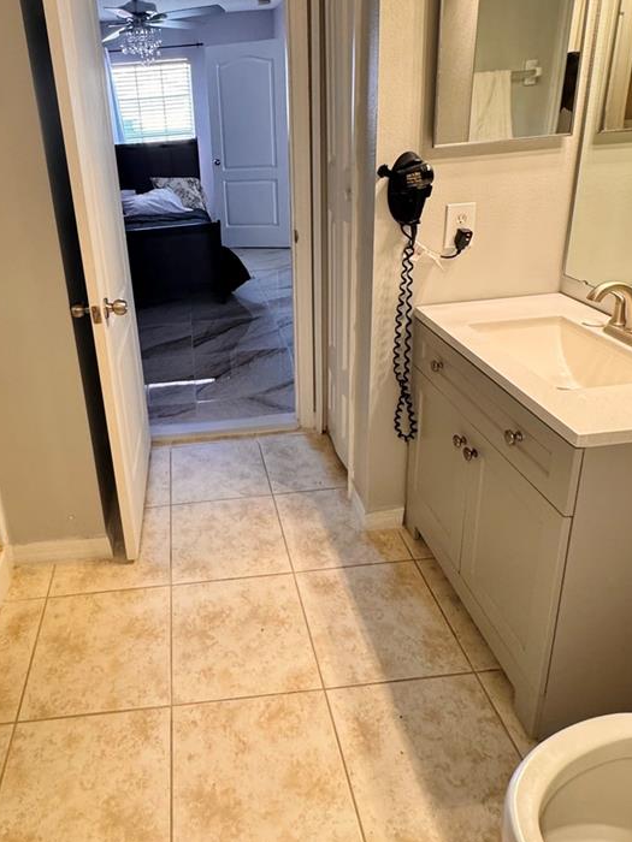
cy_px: 308
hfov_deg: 55.5
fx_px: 584
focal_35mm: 24
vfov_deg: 70.3
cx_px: 203
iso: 320
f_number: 2.2
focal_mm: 2.22
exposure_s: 1/120
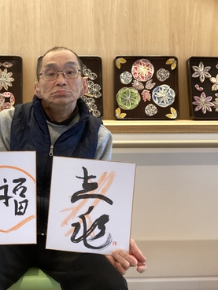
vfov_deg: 44.8
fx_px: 352
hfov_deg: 33.5
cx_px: 50
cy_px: 146
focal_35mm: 42
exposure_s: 1/60
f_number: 2.4
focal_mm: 3.3
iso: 250
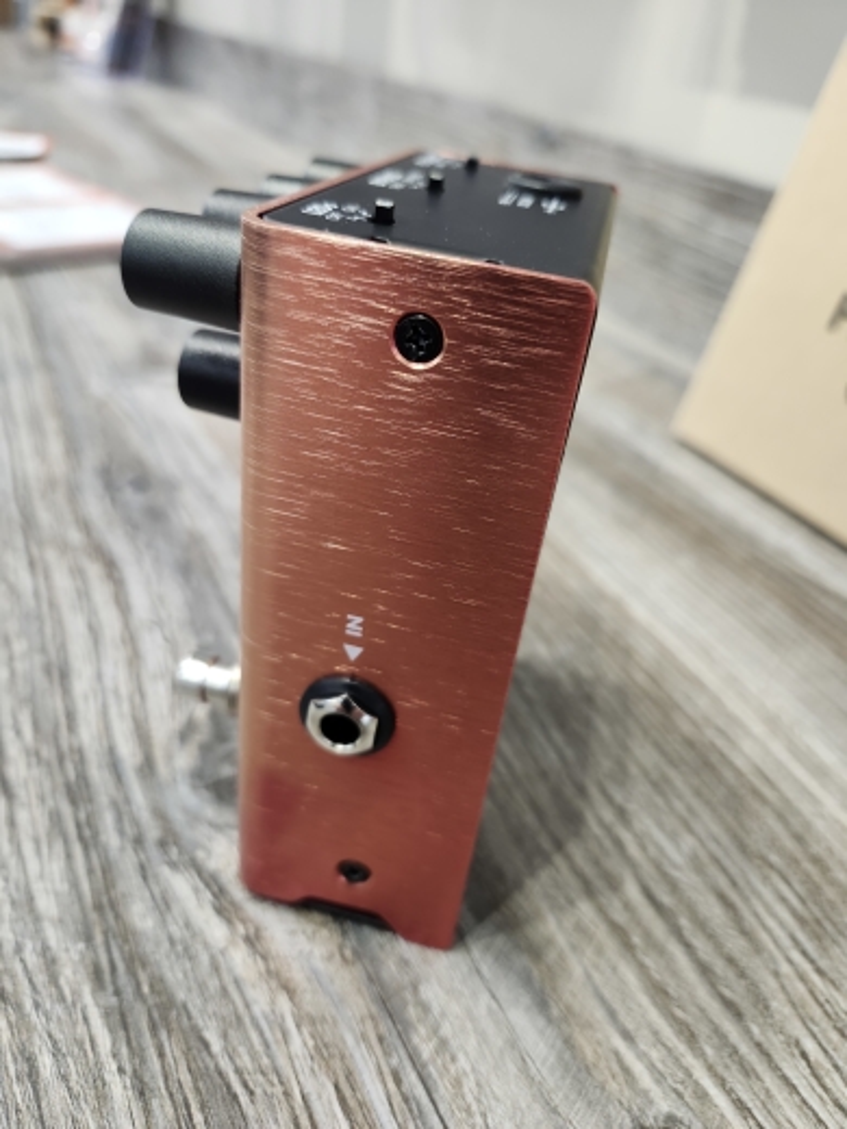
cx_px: 424
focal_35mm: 23
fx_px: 750
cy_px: 564
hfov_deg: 58.9
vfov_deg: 73.9
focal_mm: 5.54
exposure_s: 1/120
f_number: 1.8
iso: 250
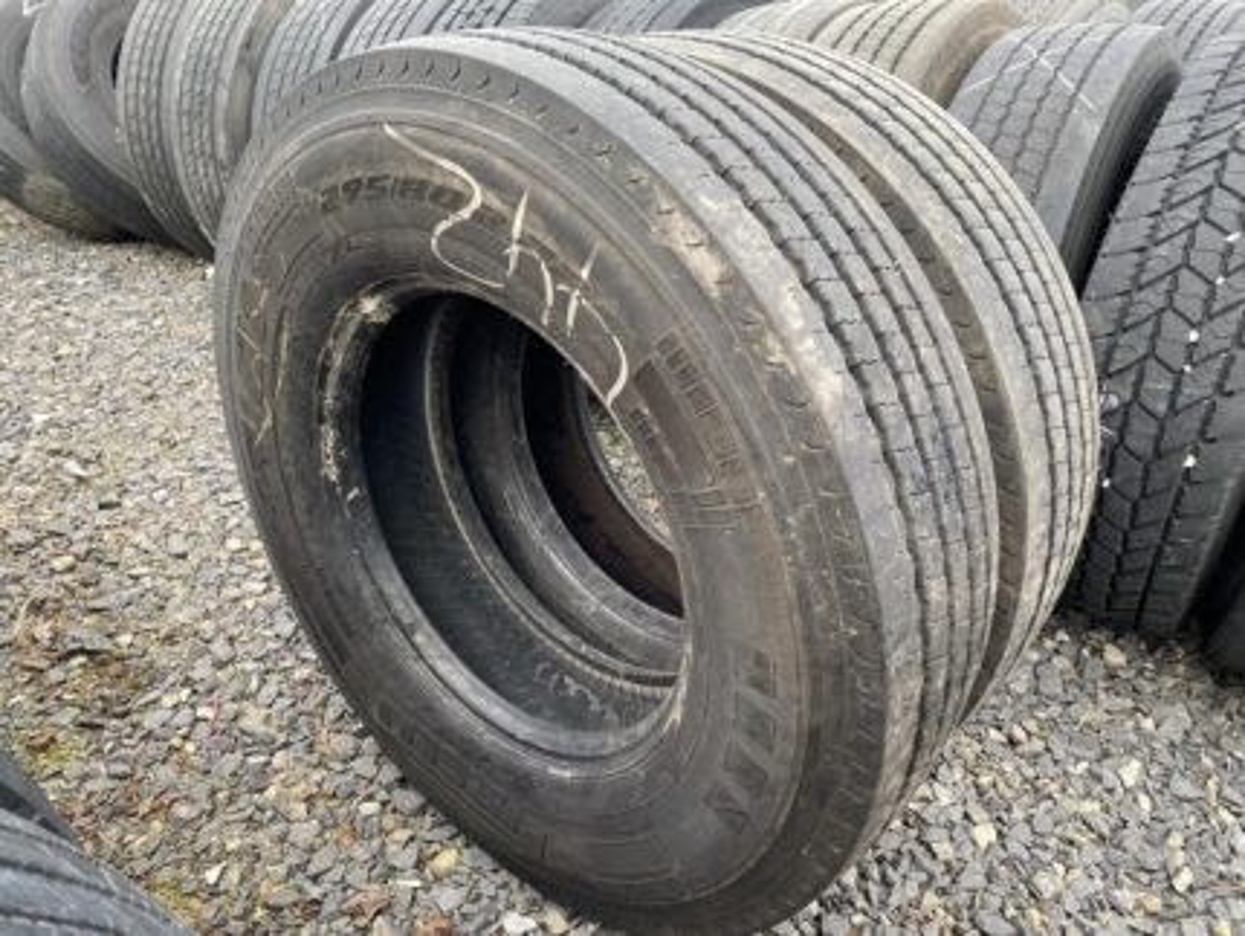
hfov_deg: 67.3
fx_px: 936
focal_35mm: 26
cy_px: 468
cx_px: 622
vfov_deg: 53.1
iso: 32
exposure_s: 1/122
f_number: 1.8
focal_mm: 4.25
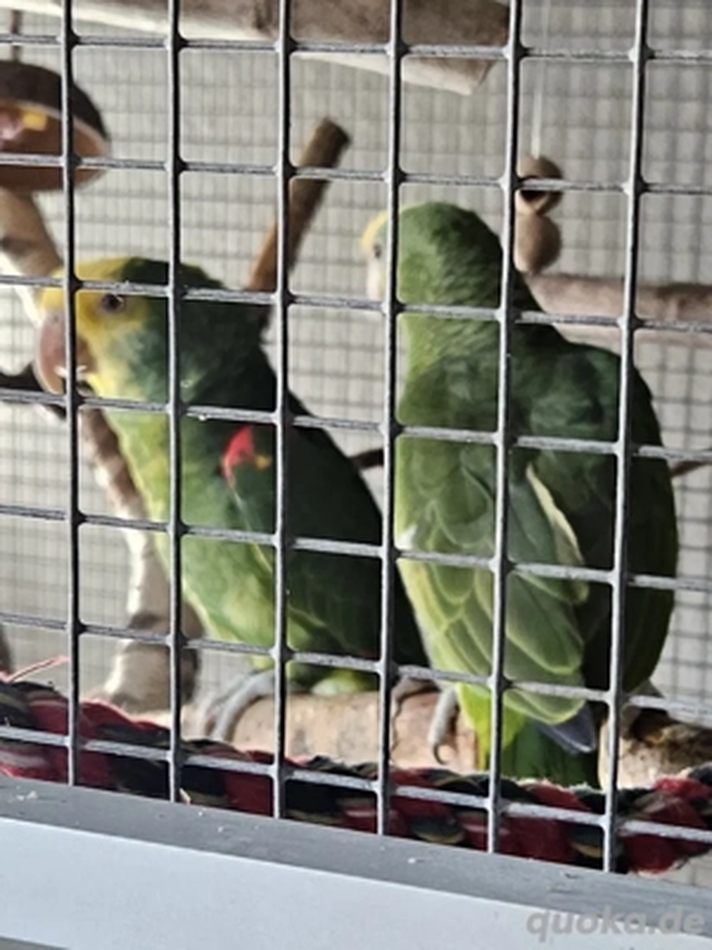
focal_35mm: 23
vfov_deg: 73.9
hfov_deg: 58.9
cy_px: 475
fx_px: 631
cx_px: 356
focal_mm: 5.4
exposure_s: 1/50.3
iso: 160
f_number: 1.8
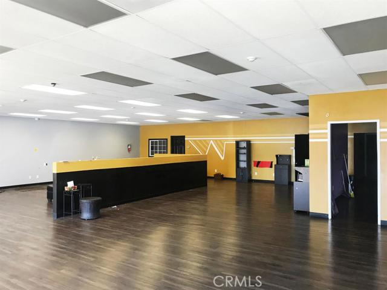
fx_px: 313
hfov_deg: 63.4
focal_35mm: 28
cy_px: 145
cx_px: 194
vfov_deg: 49.7
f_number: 1.8
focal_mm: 3.99
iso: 25
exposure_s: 1/40
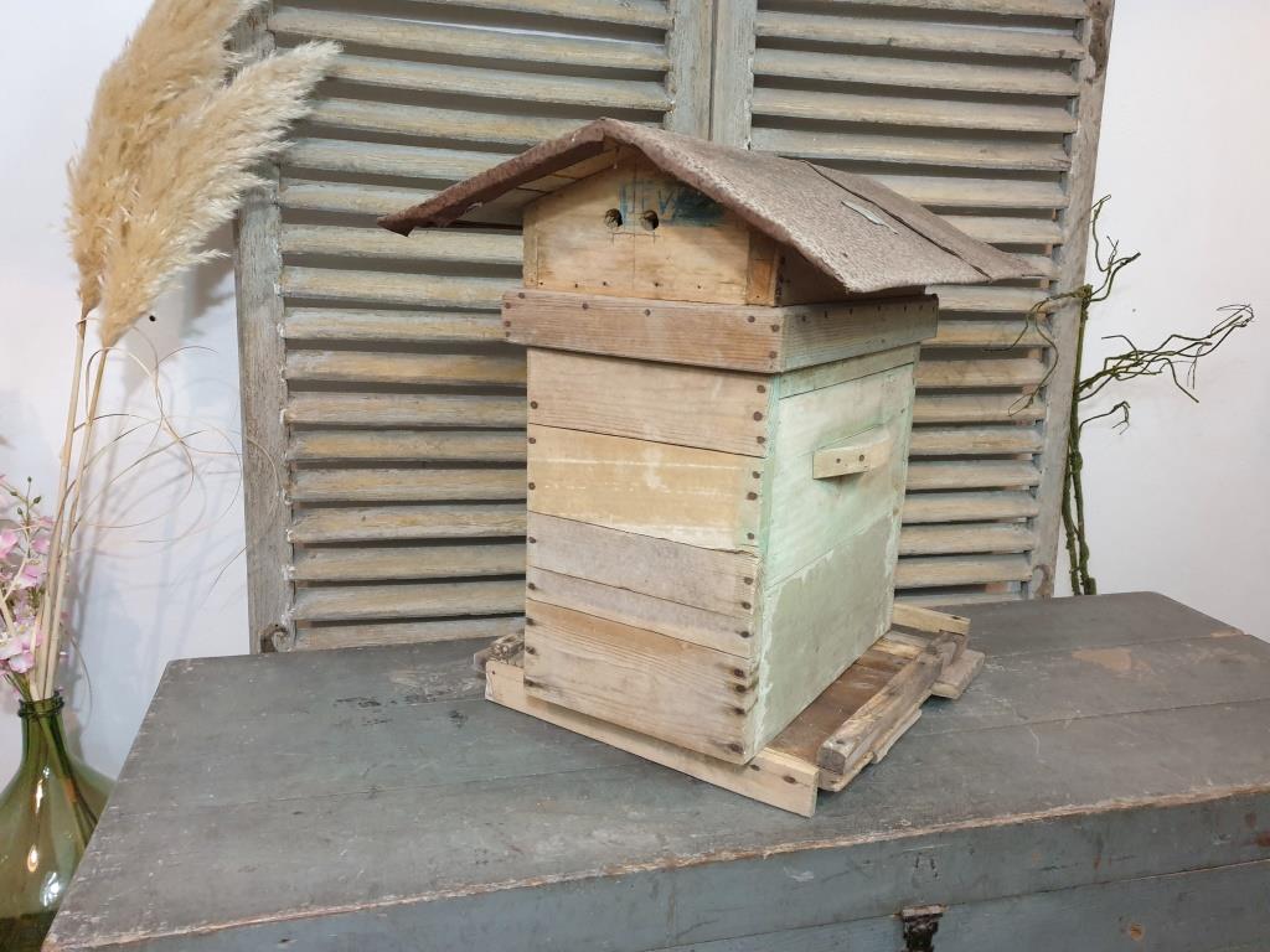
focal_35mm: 26
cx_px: 635
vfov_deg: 53.1
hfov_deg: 67.3
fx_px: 954
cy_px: 476
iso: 320
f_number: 1.5
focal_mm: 4.3
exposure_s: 1/33
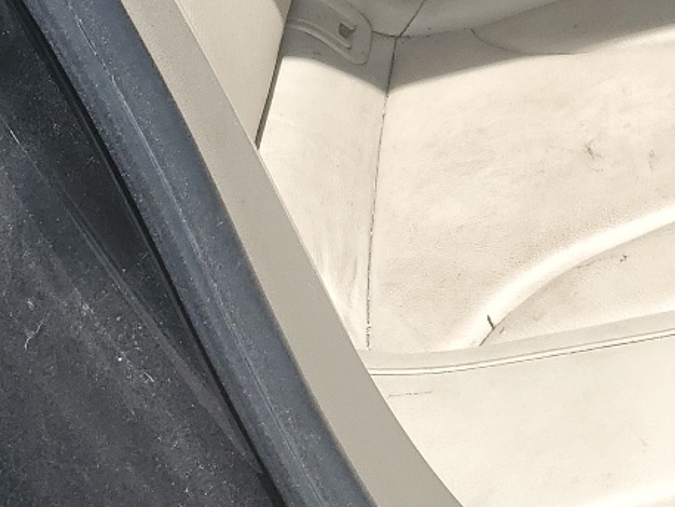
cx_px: 538
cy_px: -340
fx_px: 1775
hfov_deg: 21.3
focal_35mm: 91
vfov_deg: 14.7
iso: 50
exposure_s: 1/2000
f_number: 1.5
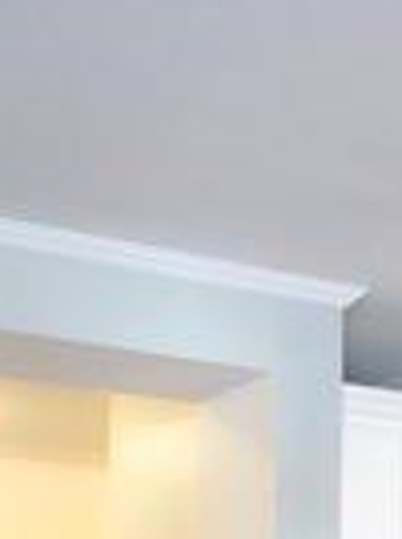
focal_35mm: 94
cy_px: 815
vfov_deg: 18.5
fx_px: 1460
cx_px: 127
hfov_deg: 15.6
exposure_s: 1/15
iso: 50
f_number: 1.8
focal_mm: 4
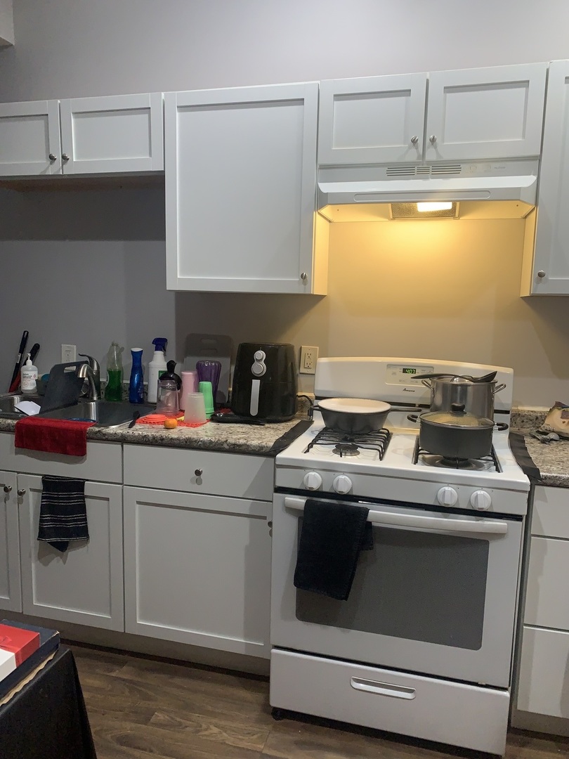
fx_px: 570
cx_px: 284
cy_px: 380
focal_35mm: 26
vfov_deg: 67.3
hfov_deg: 53.1
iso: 160
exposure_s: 1/60
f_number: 1.8
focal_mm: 4.25
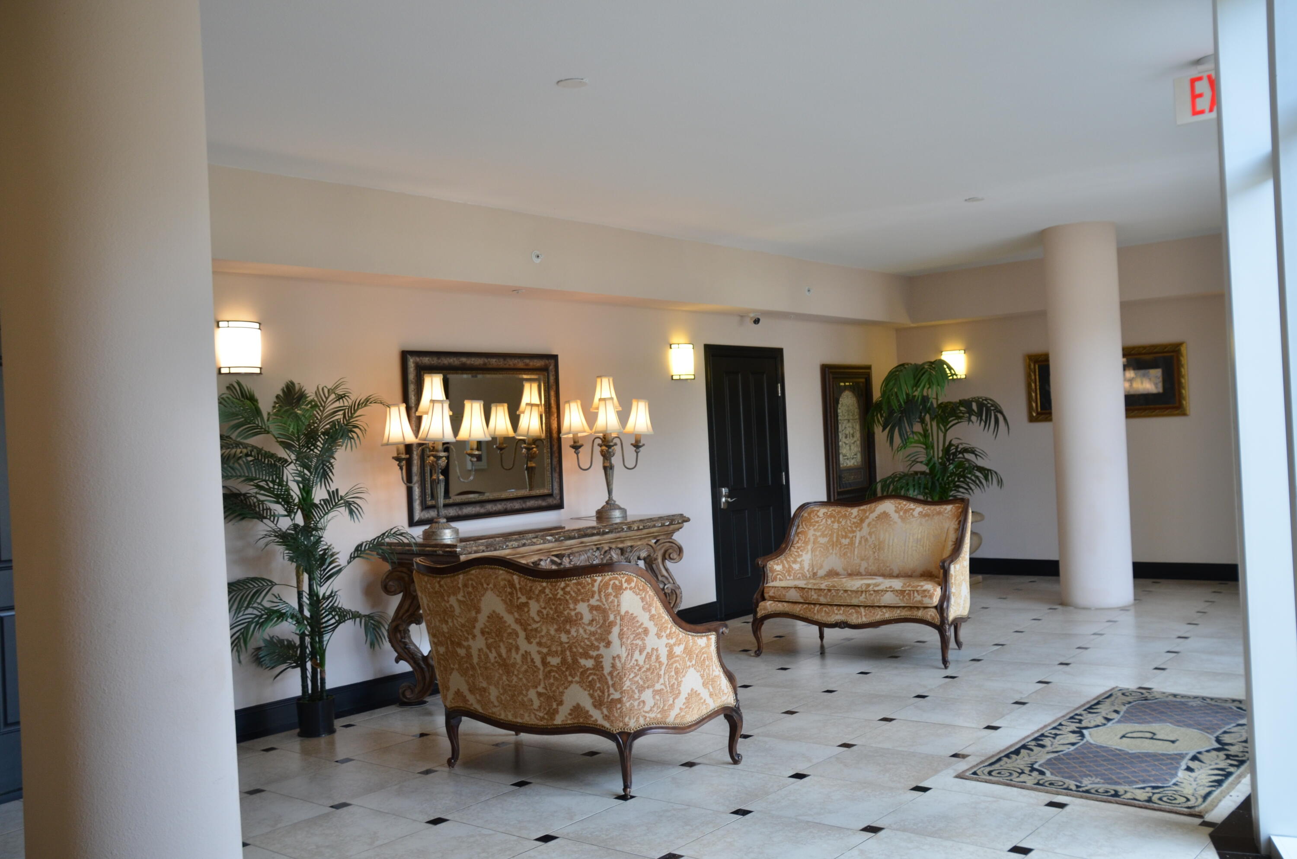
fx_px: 1133
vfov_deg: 41.5
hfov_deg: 59.6
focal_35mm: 32
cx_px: 648
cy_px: 430
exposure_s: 1/80
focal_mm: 21
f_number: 4.5
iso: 400
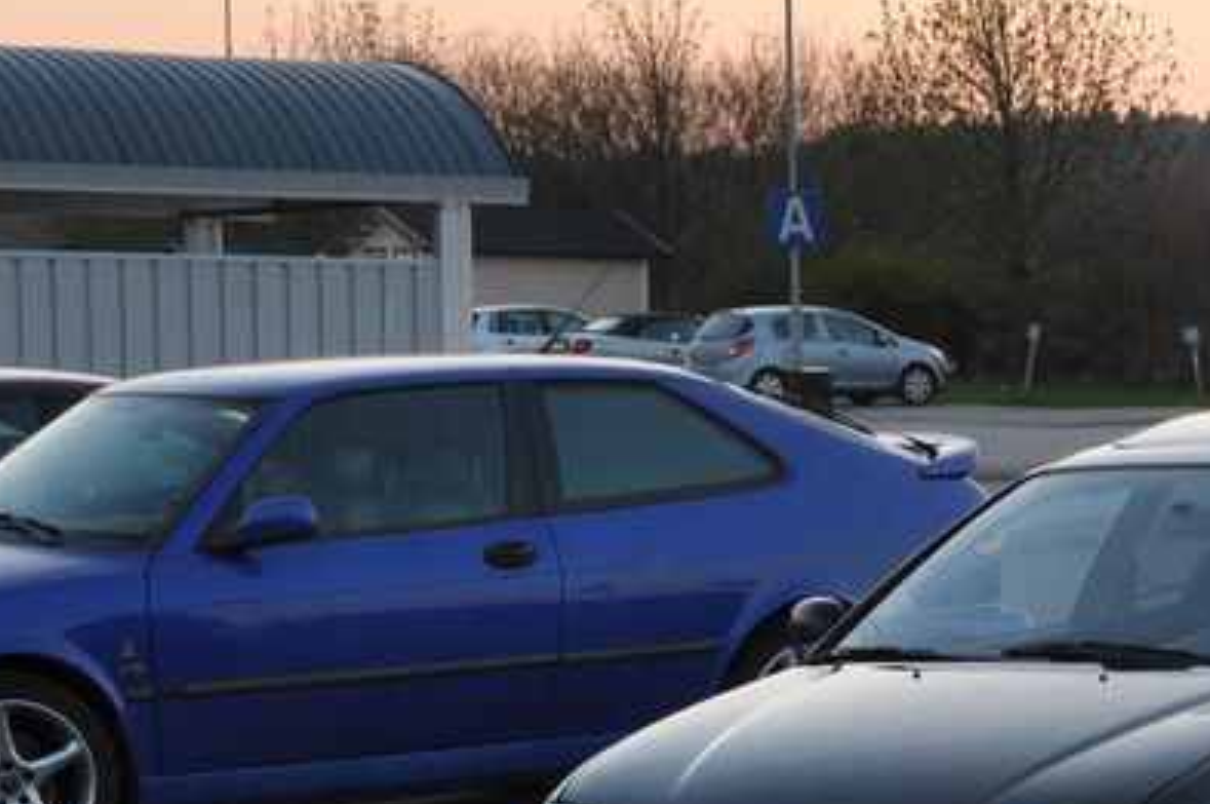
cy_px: 779
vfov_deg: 8.2
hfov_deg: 12.1
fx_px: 5572
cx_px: 1493
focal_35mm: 166
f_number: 7.1
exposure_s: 1/50
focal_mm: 34
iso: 200
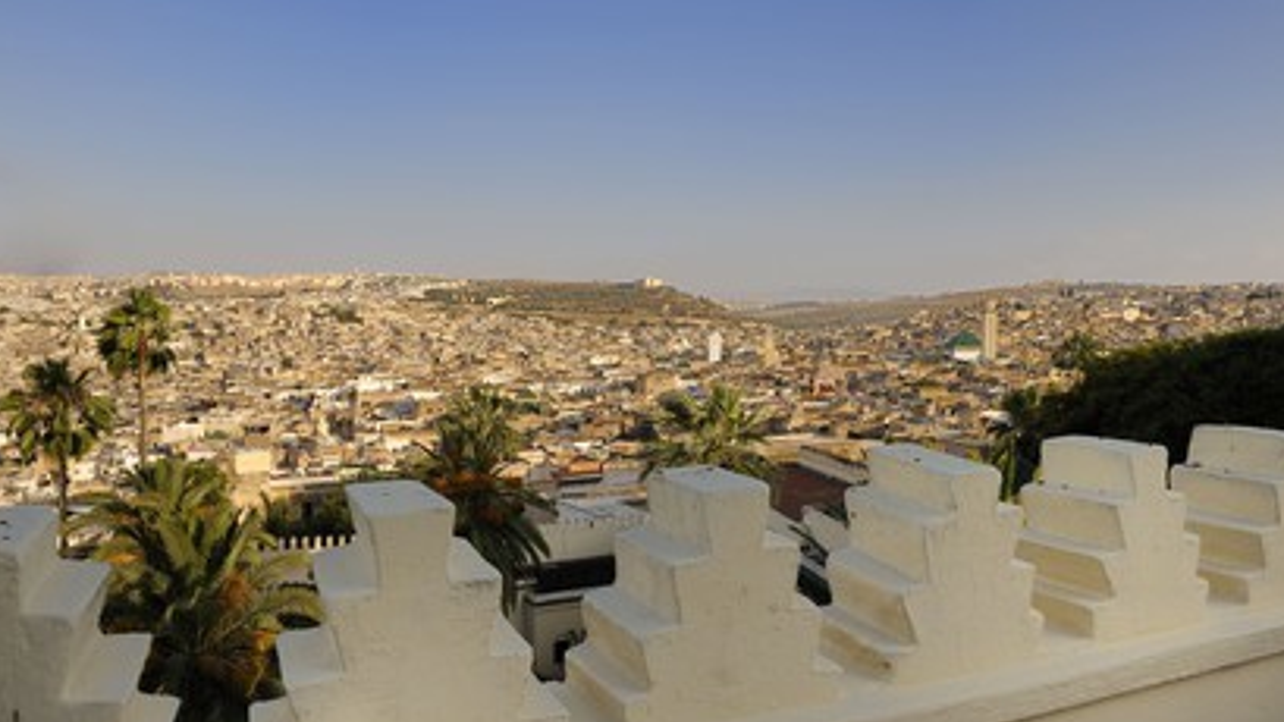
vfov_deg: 41.5
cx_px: 653
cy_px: 367
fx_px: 953
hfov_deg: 67.9
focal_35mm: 28
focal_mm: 26
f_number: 10
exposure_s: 1/200
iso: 200
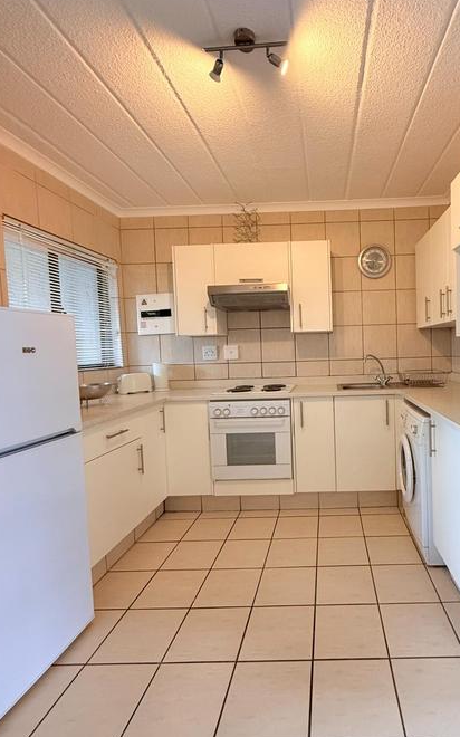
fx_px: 361
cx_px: 322
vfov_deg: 91.1
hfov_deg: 62.6
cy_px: 367
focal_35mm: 18
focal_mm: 2.22
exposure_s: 1/100
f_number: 2.2
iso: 320
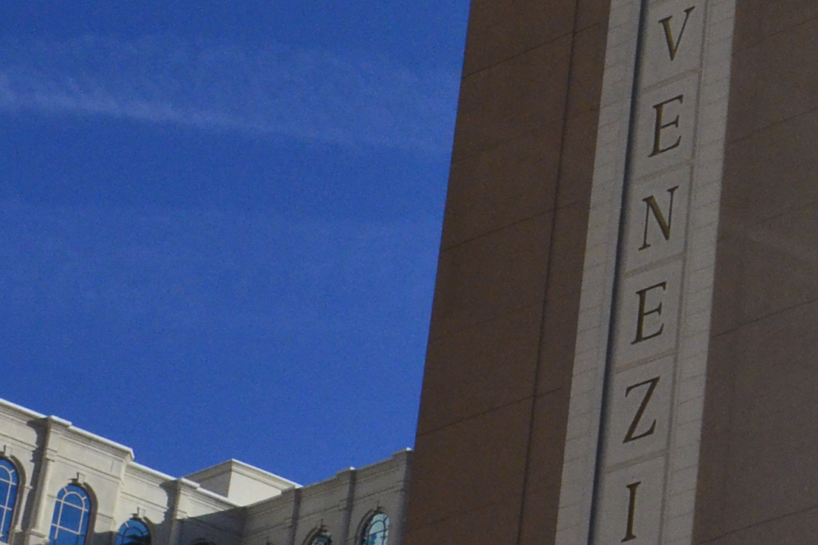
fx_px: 3271
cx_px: 1230
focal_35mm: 144
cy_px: 163
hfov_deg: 13.4
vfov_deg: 9.5
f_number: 14
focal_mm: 28
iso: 2000
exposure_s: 1/2500
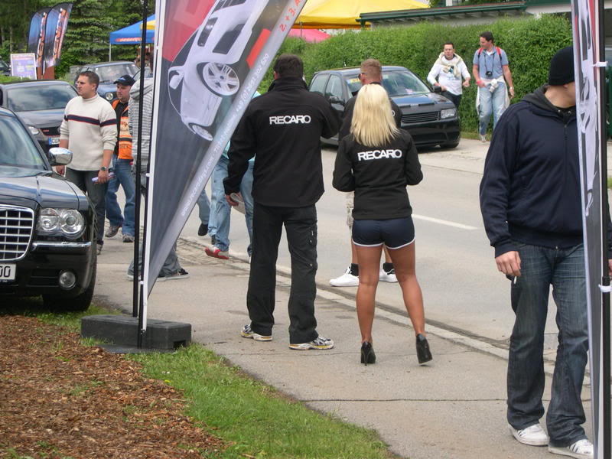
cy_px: 230
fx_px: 2015
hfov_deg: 17.3
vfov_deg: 13.0
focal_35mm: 114
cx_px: 306
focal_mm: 24
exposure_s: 1/200
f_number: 4.9
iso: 100
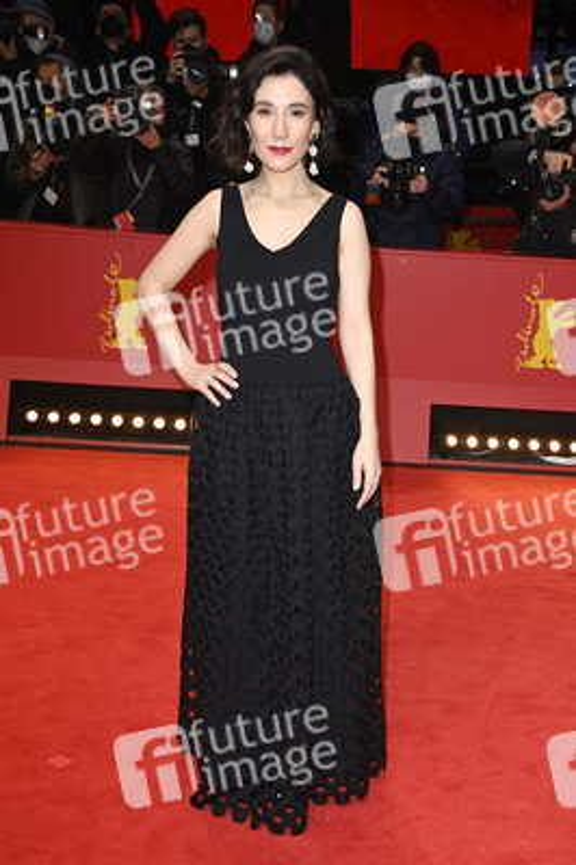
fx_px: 1154
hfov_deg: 28.0
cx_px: 288
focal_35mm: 48
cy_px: 432
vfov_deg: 41.1
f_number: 5.6
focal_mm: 48
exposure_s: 1/160
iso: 640
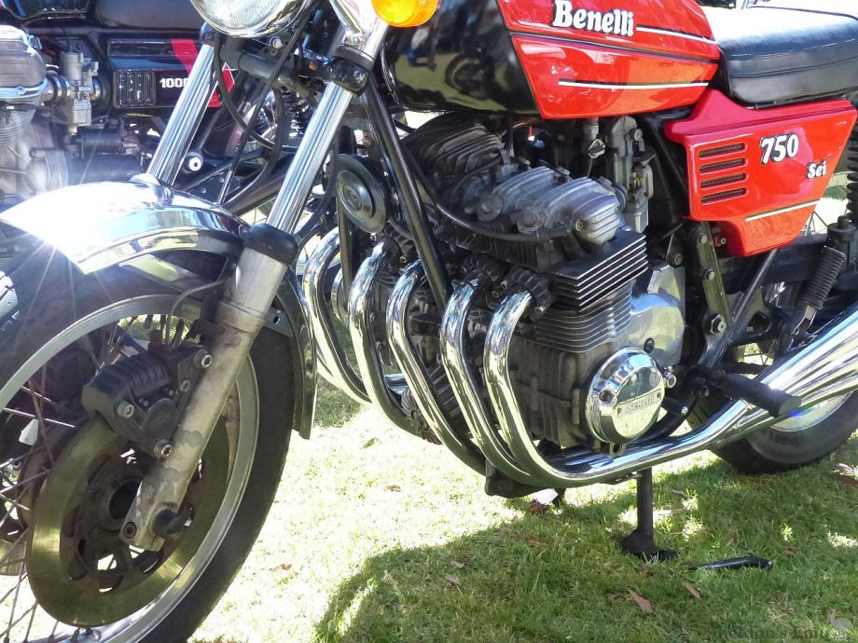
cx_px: 429
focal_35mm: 54
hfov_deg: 35.5
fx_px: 1338
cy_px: 322
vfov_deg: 27.0
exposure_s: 1/800
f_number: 4
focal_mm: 9.8
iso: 800
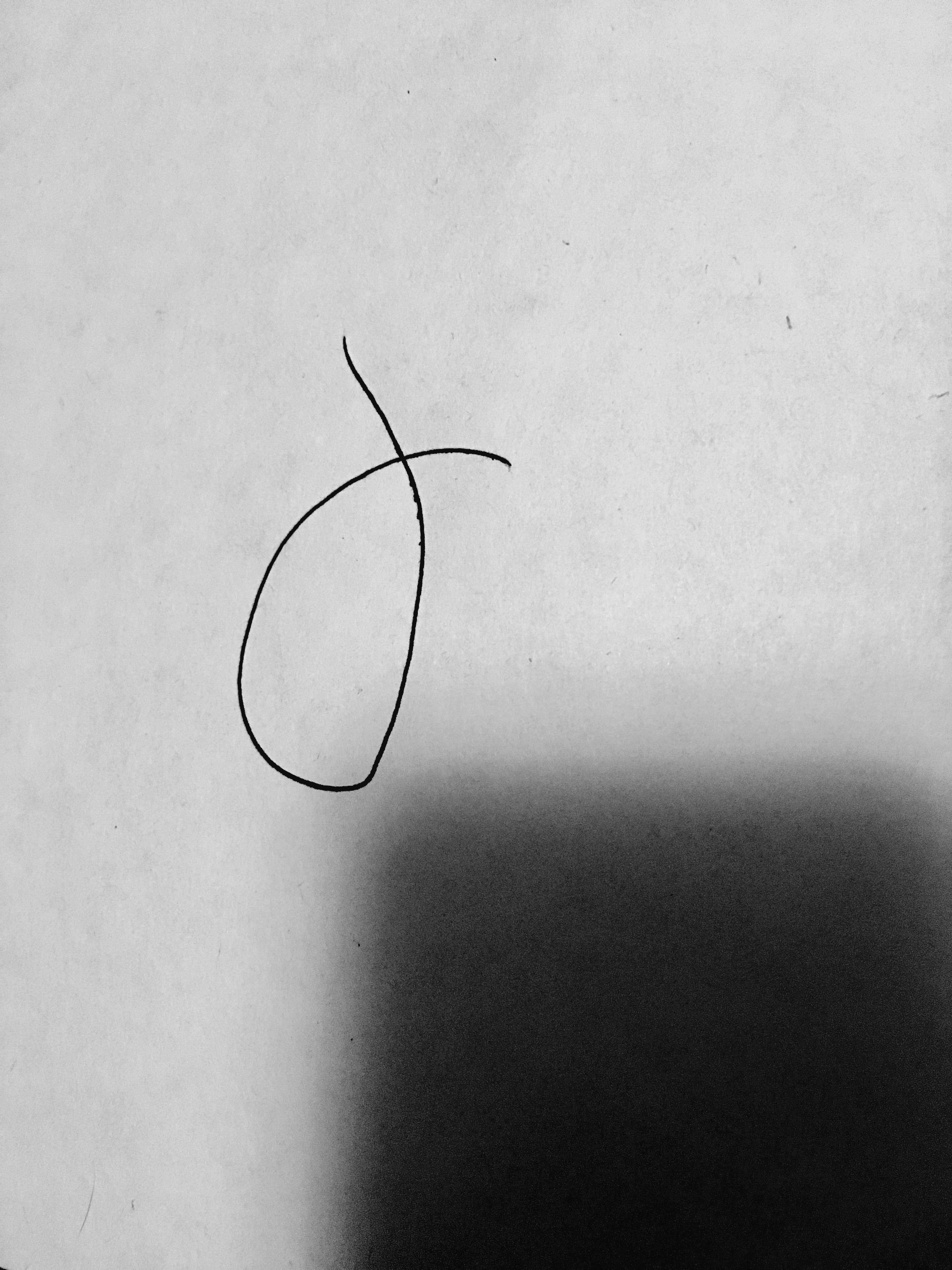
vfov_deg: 61.7
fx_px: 1063
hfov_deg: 48.2
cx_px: 476
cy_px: 635
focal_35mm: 29
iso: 125
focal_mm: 4.15
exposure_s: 1/30
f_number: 2.2
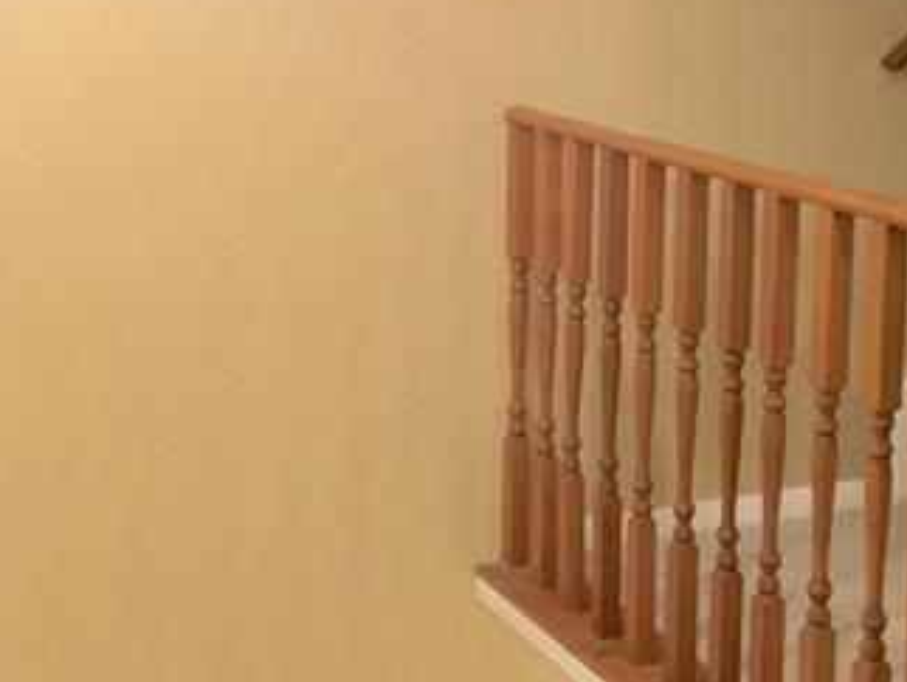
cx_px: 425
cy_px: 223
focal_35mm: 72
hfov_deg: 27.0
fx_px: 1888
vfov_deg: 20.4
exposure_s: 1/30
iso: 125
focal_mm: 4.15
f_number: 2.2
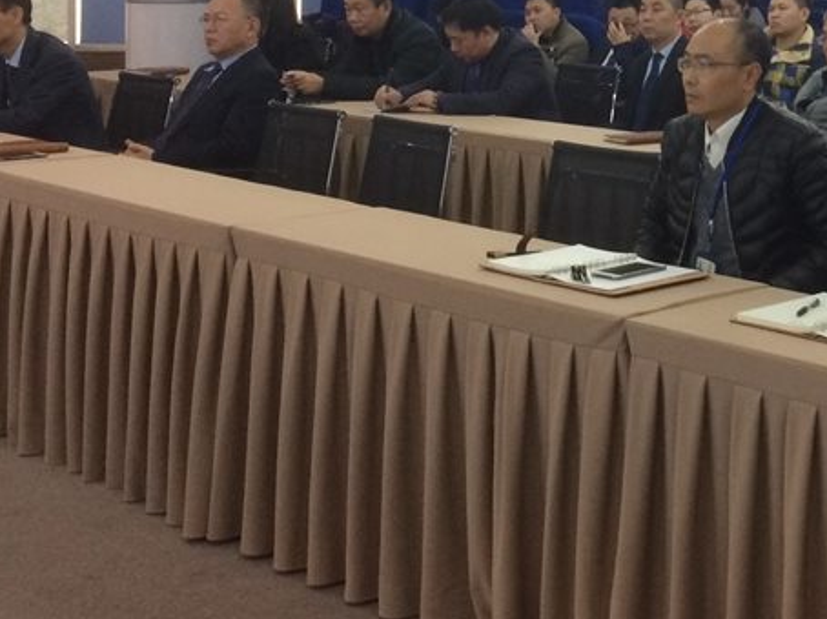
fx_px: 1648
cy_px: -13
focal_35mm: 69
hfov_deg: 26.7
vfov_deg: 20.5
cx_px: 823
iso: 200
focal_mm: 4.15
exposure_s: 1/33
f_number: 2.2
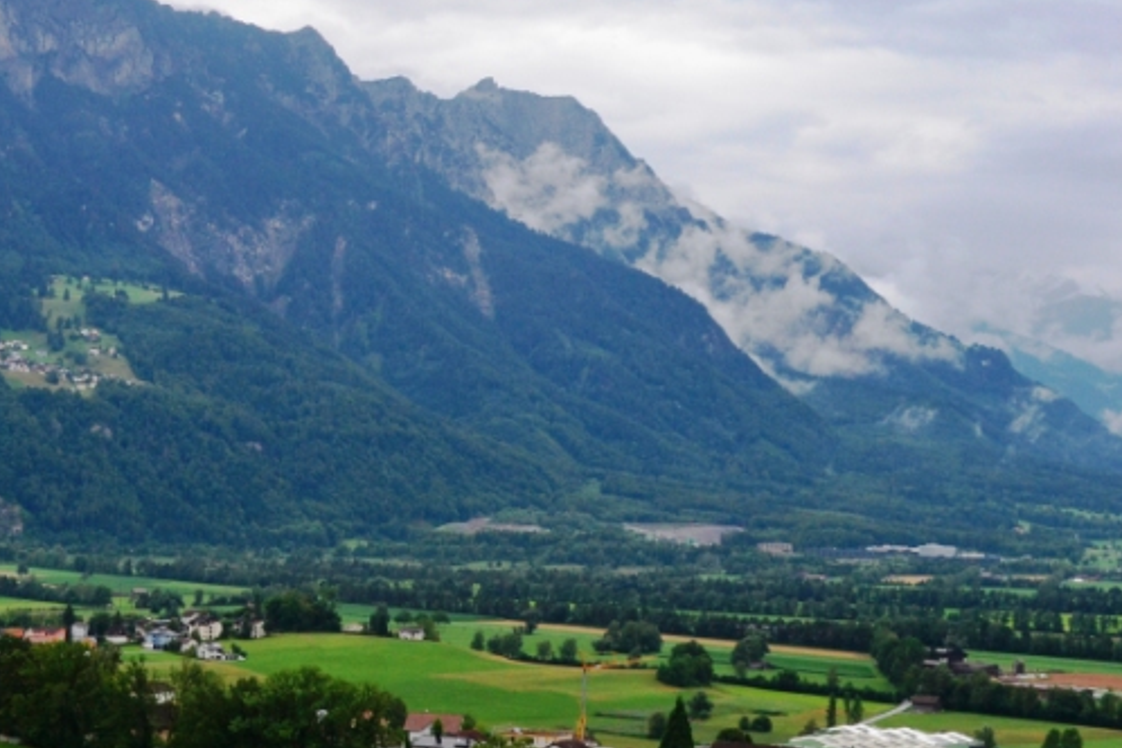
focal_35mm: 74
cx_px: -27
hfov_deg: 25.8
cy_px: 321
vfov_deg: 18.4
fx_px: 2306
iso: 400
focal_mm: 24
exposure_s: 1/200
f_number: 10
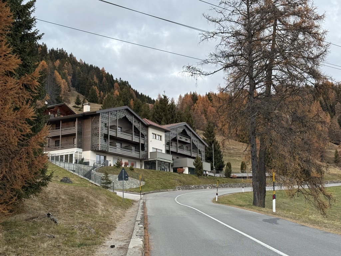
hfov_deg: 39.7
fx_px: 473
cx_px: 170
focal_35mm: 48
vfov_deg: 30.3
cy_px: 128
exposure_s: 1/60
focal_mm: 6.76
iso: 125
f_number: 1.78
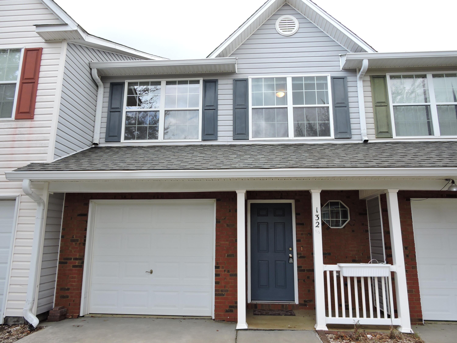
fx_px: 317
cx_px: 228
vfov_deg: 56.8
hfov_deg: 71.6
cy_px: 172
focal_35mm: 24
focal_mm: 4.3
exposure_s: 1/100
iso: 100
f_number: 3.3
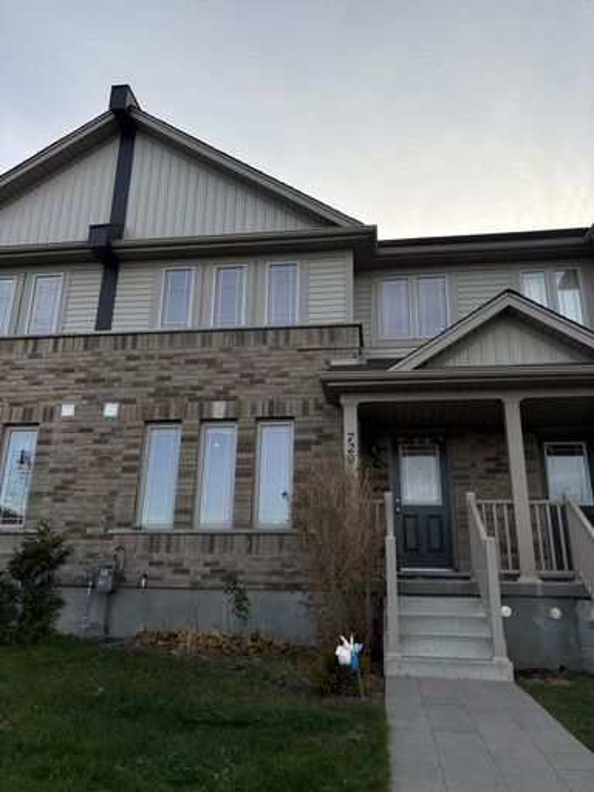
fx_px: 595
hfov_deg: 53.1
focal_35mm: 26
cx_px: 297
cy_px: 396
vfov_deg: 67.3
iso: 50
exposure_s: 1/1550
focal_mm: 5.96
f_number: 1.6
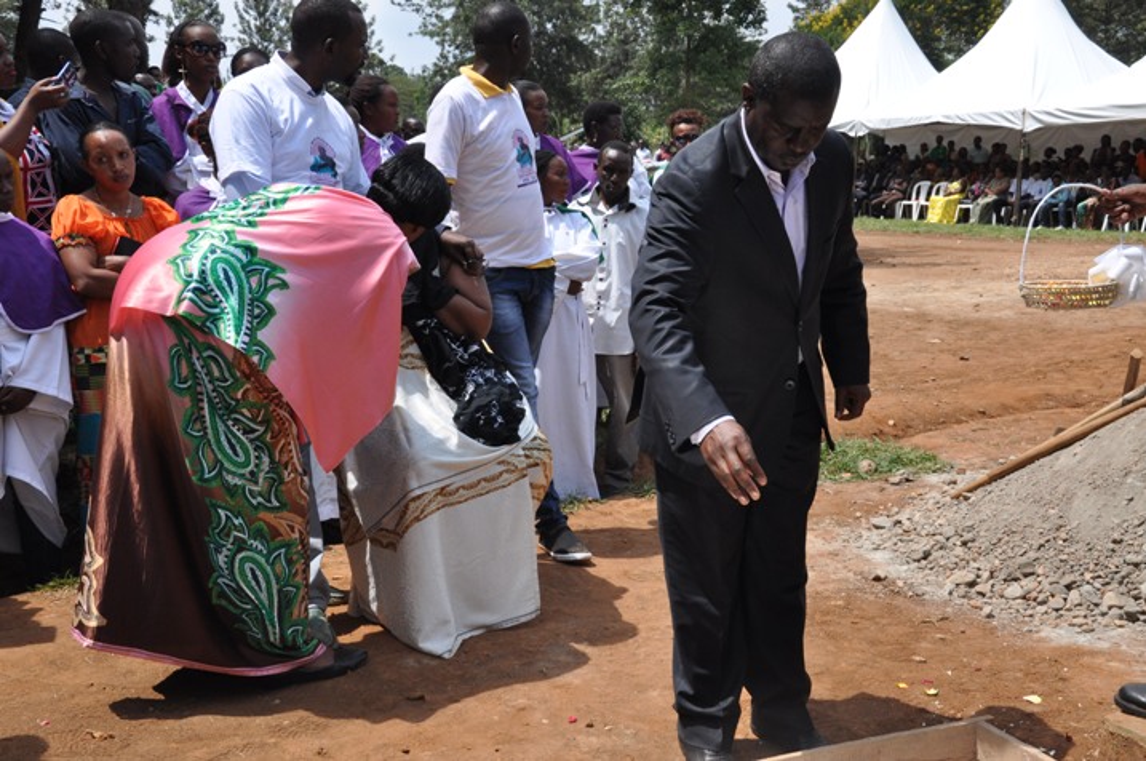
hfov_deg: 46.5
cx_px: 573
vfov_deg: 31.8
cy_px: 380
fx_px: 1335
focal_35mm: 42
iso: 500
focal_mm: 28
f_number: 11
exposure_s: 1/500
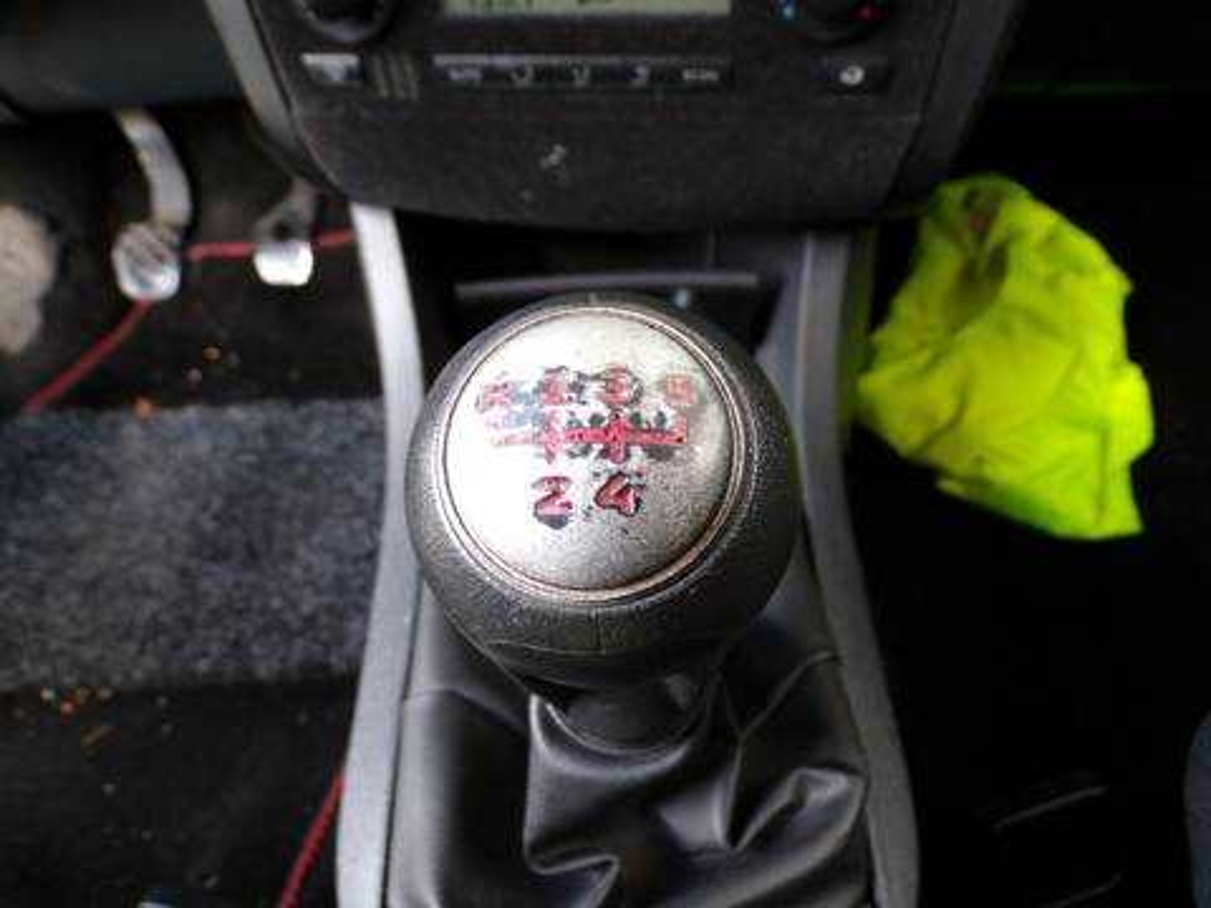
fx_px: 840
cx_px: 606
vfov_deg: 56.8
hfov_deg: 71.6
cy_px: 454
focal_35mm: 24
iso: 200
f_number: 3
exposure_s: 1/30
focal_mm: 4.3
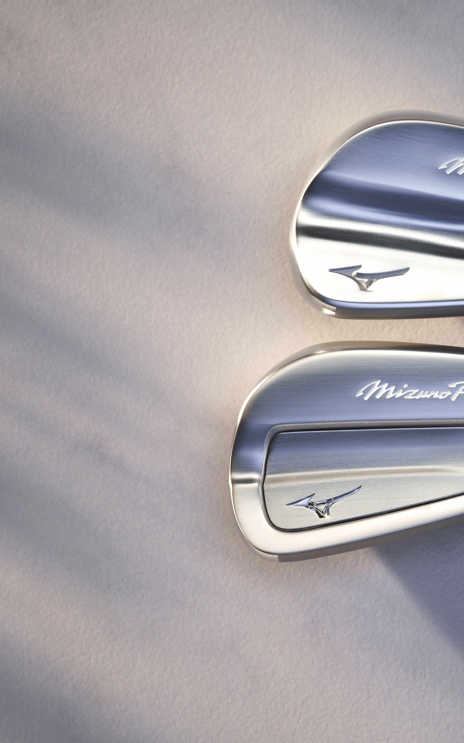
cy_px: 372
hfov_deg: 8.1
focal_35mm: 161
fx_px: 3258
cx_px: 469
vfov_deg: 13.0
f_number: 11
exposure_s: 1/160
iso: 100
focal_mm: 105
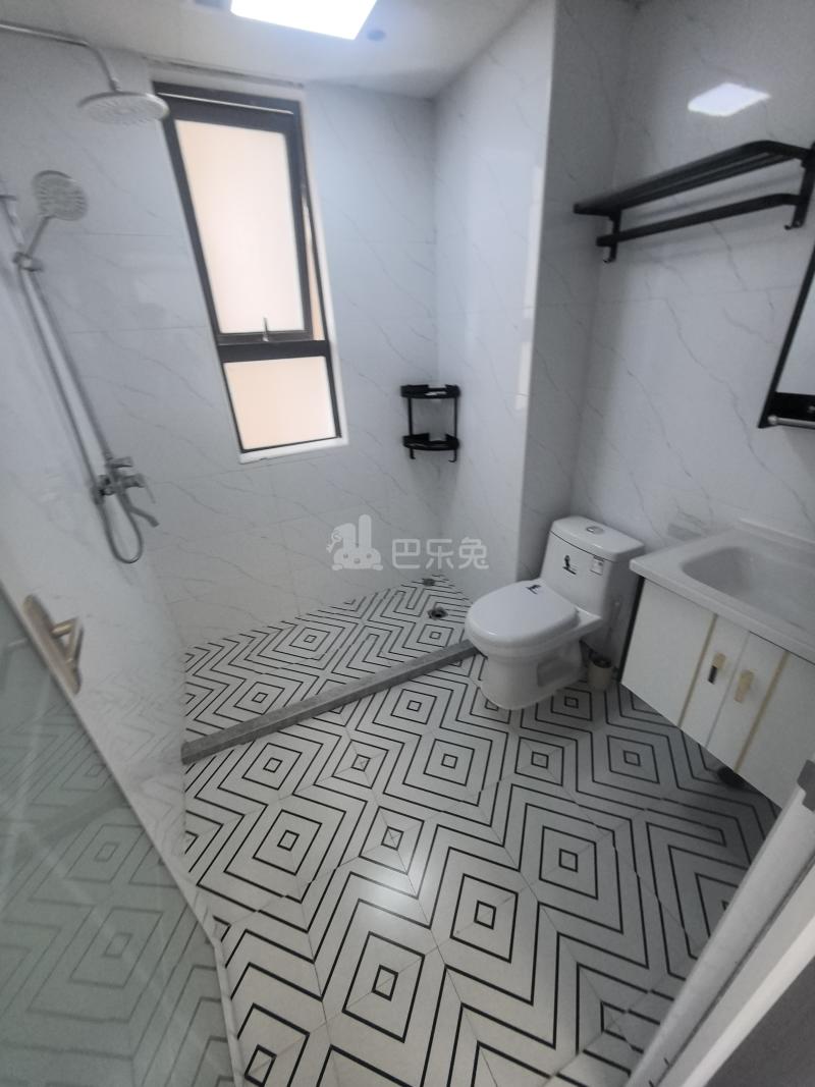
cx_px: 408
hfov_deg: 89.9
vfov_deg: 106.2
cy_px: 544
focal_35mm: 13
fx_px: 408
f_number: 2.2
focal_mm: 1.95
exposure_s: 1/50
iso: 160
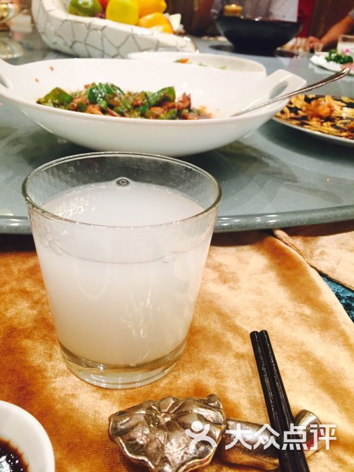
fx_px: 395
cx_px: 177
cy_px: 236
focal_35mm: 29
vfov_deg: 61.7
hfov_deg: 48.2
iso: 160
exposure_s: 1/33
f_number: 2.2
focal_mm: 4.15
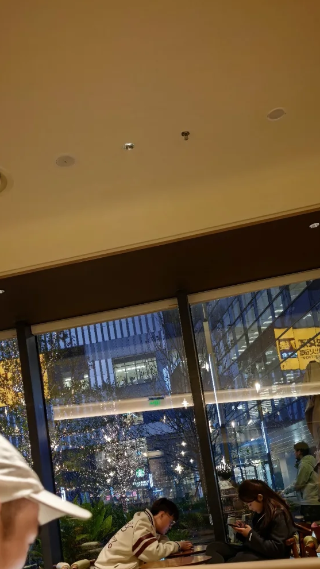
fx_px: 574
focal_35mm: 38
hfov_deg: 31.2
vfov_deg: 51.2
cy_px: 404
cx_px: 156
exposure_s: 1/200
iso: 320
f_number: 1.4
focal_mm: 6.98
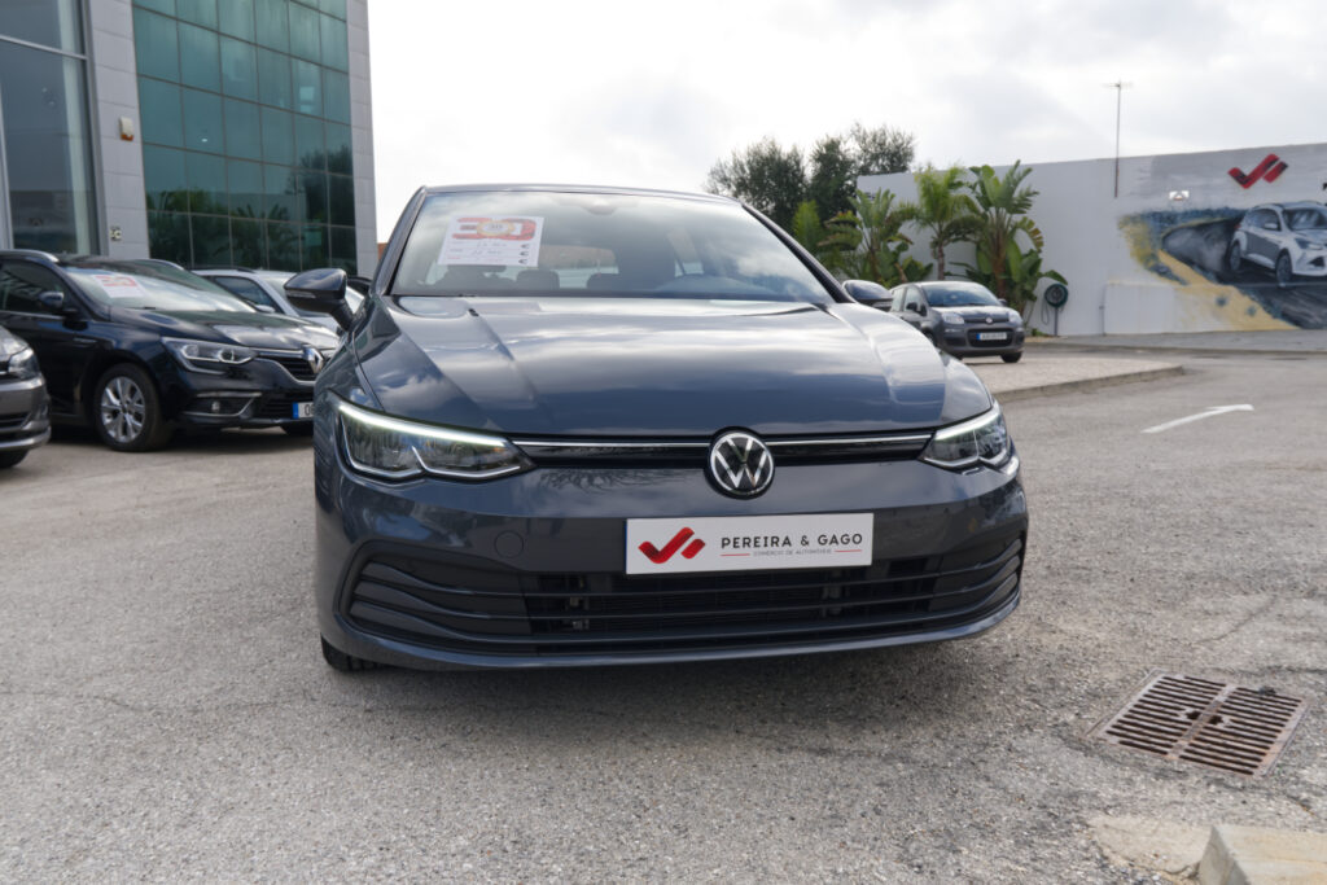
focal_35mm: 30
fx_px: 1106
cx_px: 664
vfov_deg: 43.6
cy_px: 442
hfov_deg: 61.9
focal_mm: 19.7
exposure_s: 1/160
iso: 160
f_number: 8
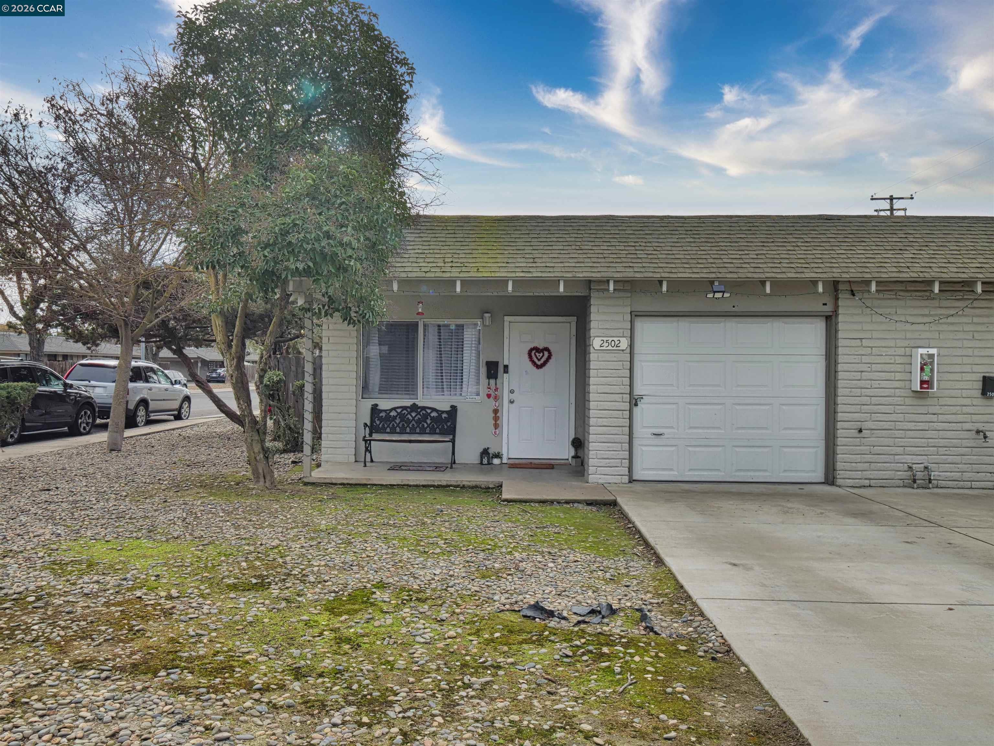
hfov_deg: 63.4
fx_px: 804
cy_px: 373
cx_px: 497
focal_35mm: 28
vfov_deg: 49.7
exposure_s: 1/250
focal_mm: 14
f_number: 5.6
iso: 125
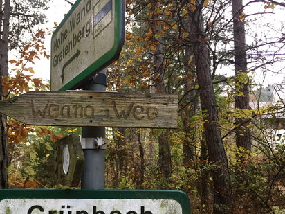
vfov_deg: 39.4
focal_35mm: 36
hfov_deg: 50.9
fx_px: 296
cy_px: 132
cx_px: 109
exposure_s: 1/33
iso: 64
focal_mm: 4.15
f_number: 2.2
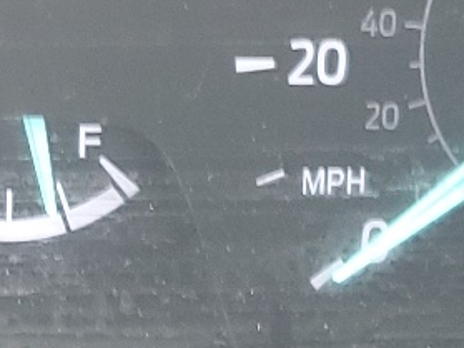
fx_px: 1996
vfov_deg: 9.7
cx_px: -276
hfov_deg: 12.5
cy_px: -120
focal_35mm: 149
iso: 72
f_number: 1.5
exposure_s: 1/60.2
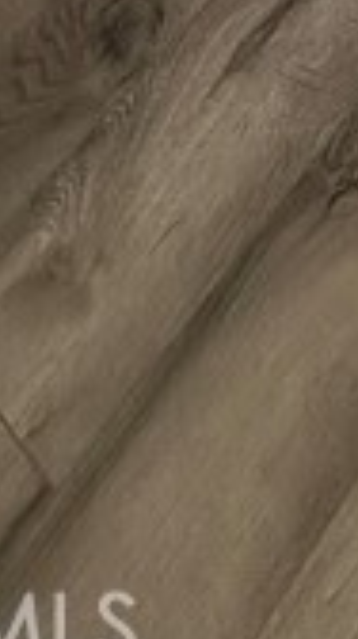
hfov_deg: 12.9
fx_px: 1576
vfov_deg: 11.6
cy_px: -1267
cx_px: 270
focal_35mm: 93
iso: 200
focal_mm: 2.22
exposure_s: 1/120
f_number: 2.2
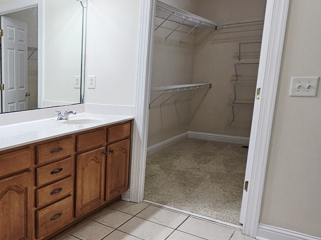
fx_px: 278
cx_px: 7
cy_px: 128
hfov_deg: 50.0
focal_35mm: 30
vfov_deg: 46.8
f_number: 2.2
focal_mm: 2.2
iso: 80
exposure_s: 1/60
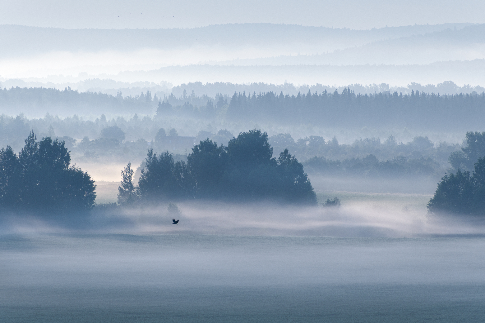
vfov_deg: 3.1
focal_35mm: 450
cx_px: 242
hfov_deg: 4.6
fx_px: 6063
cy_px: 162
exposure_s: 1/320
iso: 100
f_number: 10
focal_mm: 300
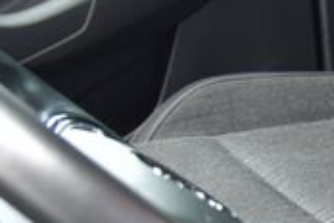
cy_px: 188
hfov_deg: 11.3
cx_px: 871
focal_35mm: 141
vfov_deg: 9.7
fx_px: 1308
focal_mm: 24
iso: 500
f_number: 4
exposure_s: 1/20
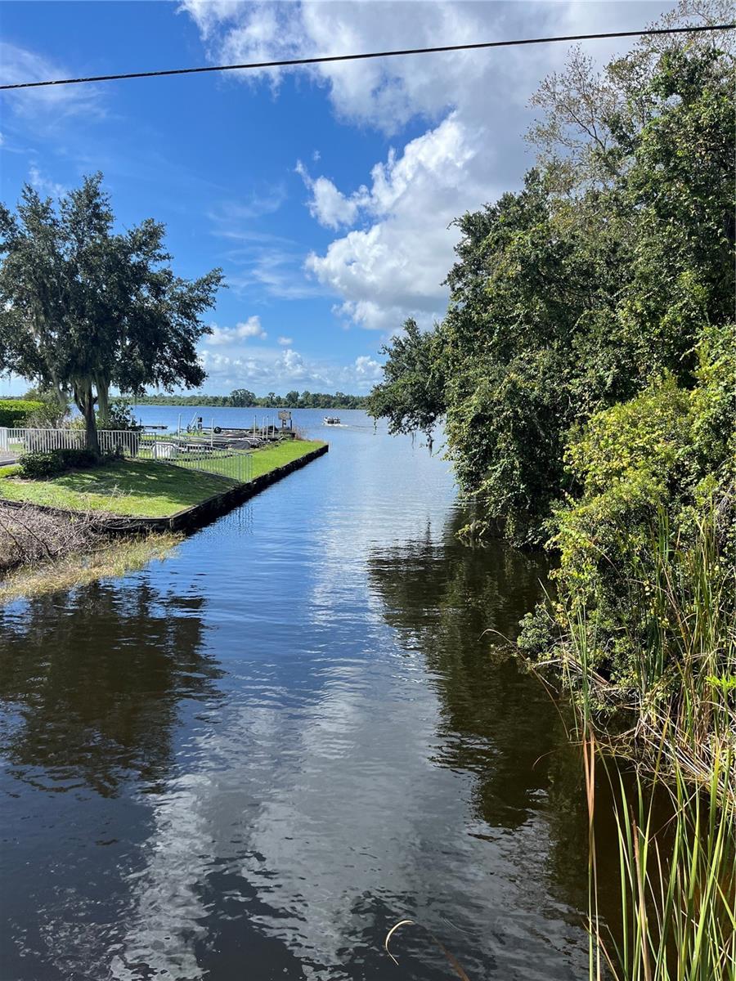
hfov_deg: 53.1
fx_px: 737
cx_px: 368
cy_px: 490
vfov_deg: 67.3
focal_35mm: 26
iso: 50
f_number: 1.6
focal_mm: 5.1
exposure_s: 1/3049
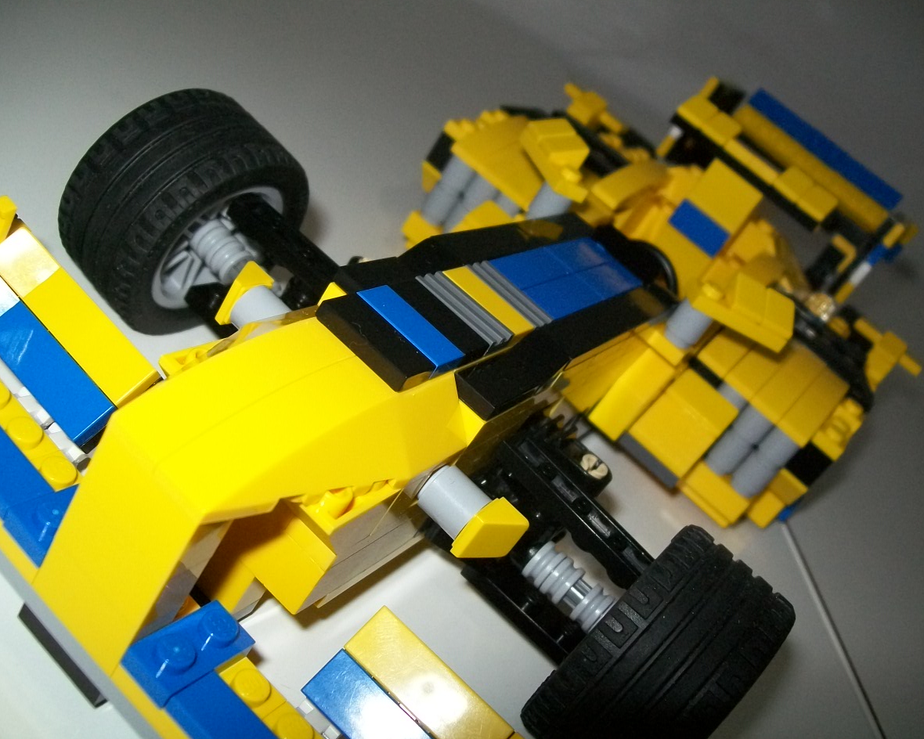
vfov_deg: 41.2
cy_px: 370
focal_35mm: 36
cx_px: 463
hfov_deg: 50.3
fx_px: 984
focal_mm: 6.1
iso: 160
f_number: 2.7
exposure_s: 1/60
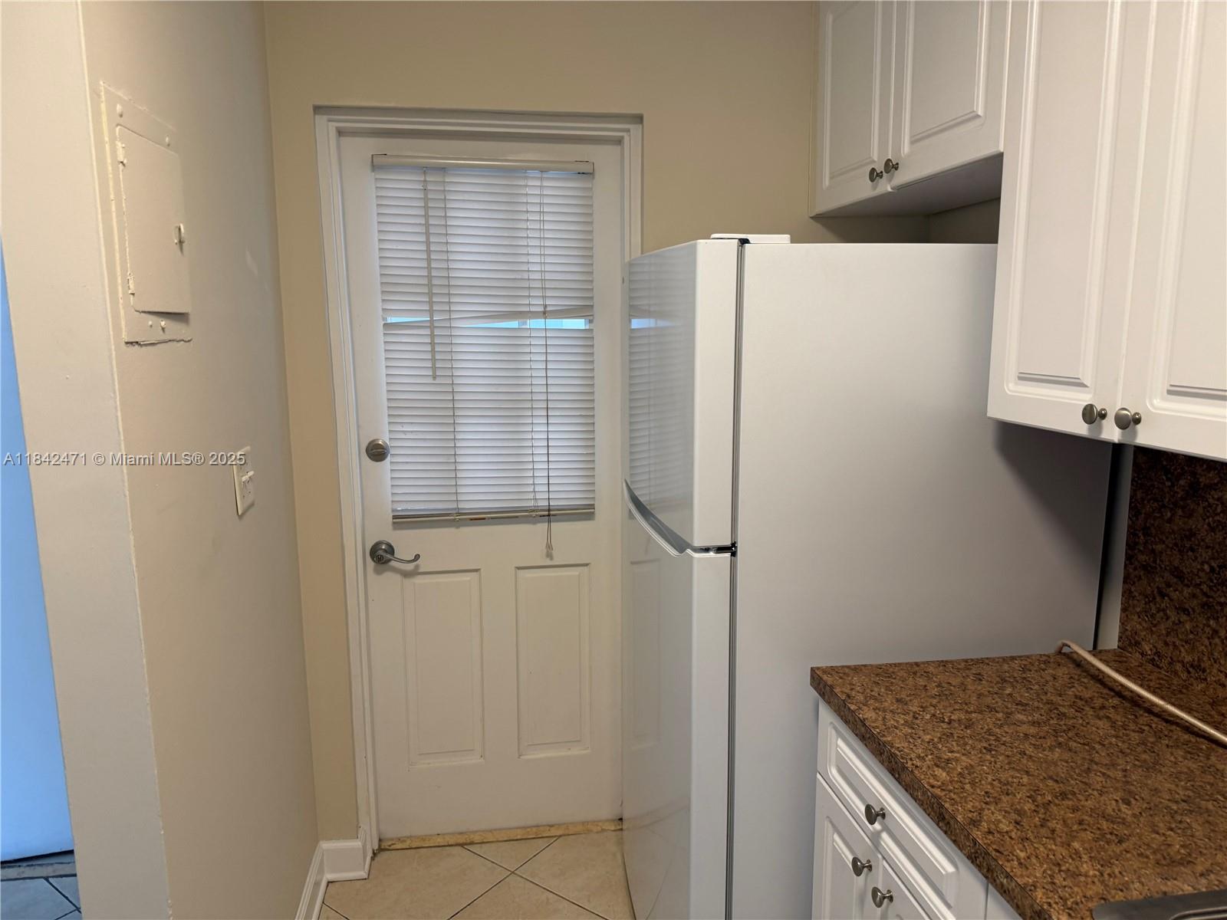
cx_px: 614
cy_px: 460
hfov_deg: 71.6
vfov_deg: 56.8
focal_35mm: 24
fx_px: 851
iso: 125
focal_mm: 6.76
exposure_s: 1/60
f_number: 1.78
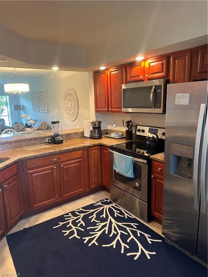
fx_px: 192
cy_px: 138
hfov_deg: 56.8
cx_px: 104
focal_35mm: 24
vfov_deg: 71.6
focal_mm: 6.86
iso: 250
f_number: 1.78
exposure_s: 1/60
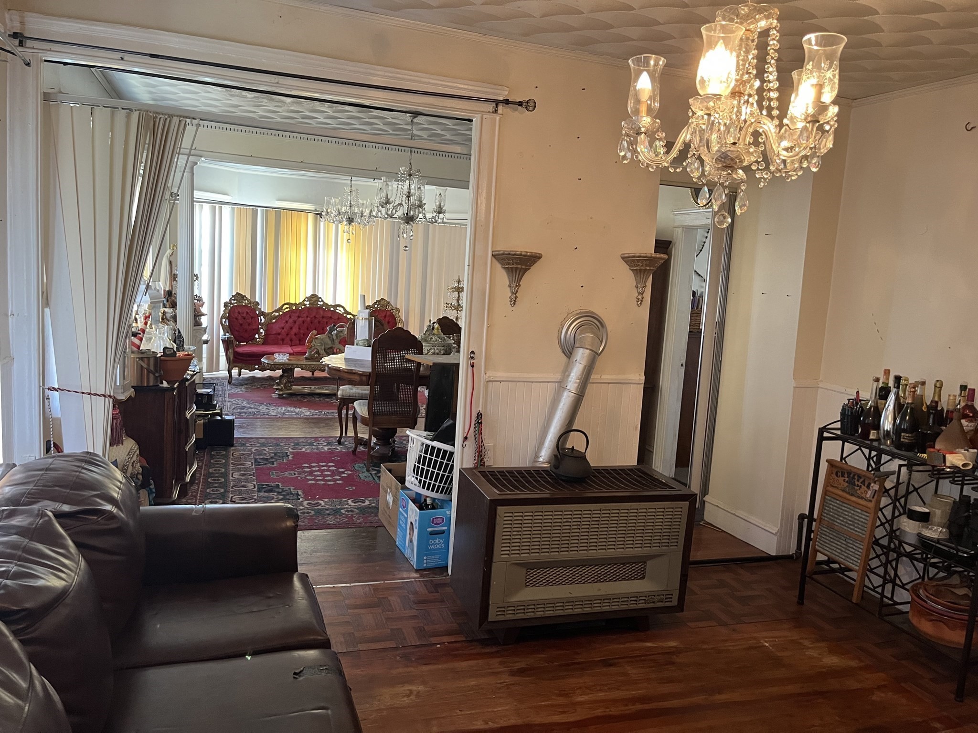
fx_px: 735
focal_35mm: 26
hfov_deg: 67.3
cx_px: 489
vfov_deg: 53.1
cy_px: 366
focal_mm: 5.1
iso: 250
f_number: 1.6
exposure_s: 1/60
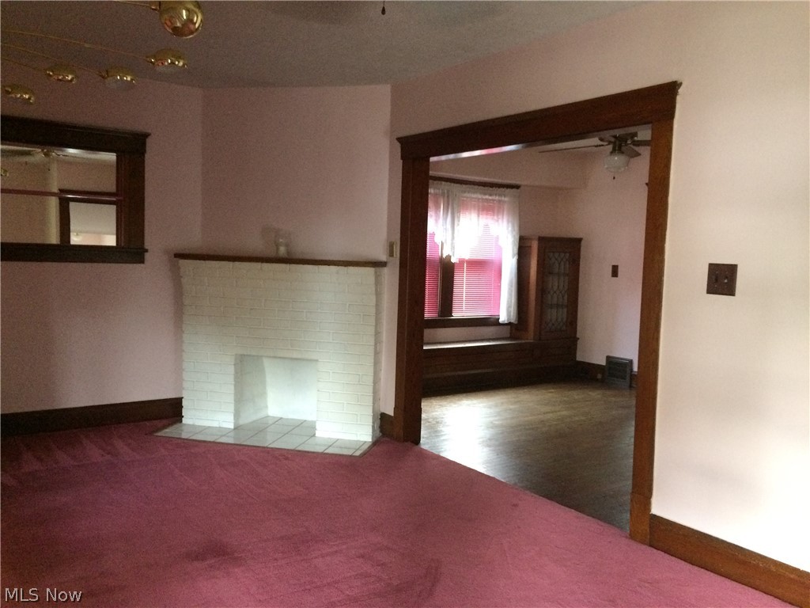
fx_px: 679
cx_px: 405
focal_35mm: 29
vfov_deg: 48.2
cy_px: 304
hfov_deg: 61.7
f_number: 2.2
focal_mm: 4.15
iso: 320
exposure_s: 1/17
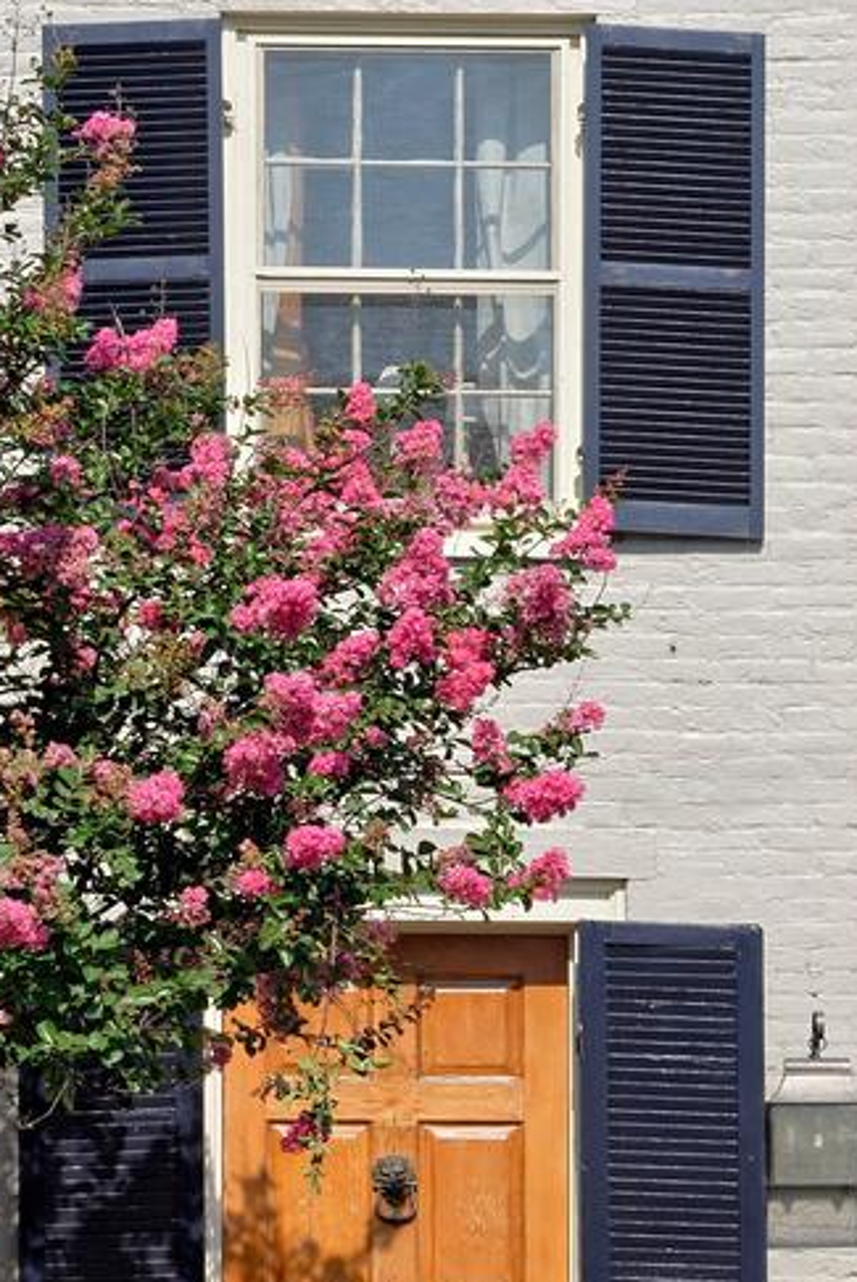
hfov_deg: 11.4
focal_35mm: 120
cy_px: 710
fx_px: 4276
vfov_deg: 17.0
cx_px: 88
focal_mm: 38
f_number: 11
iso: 320
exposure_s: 1/320
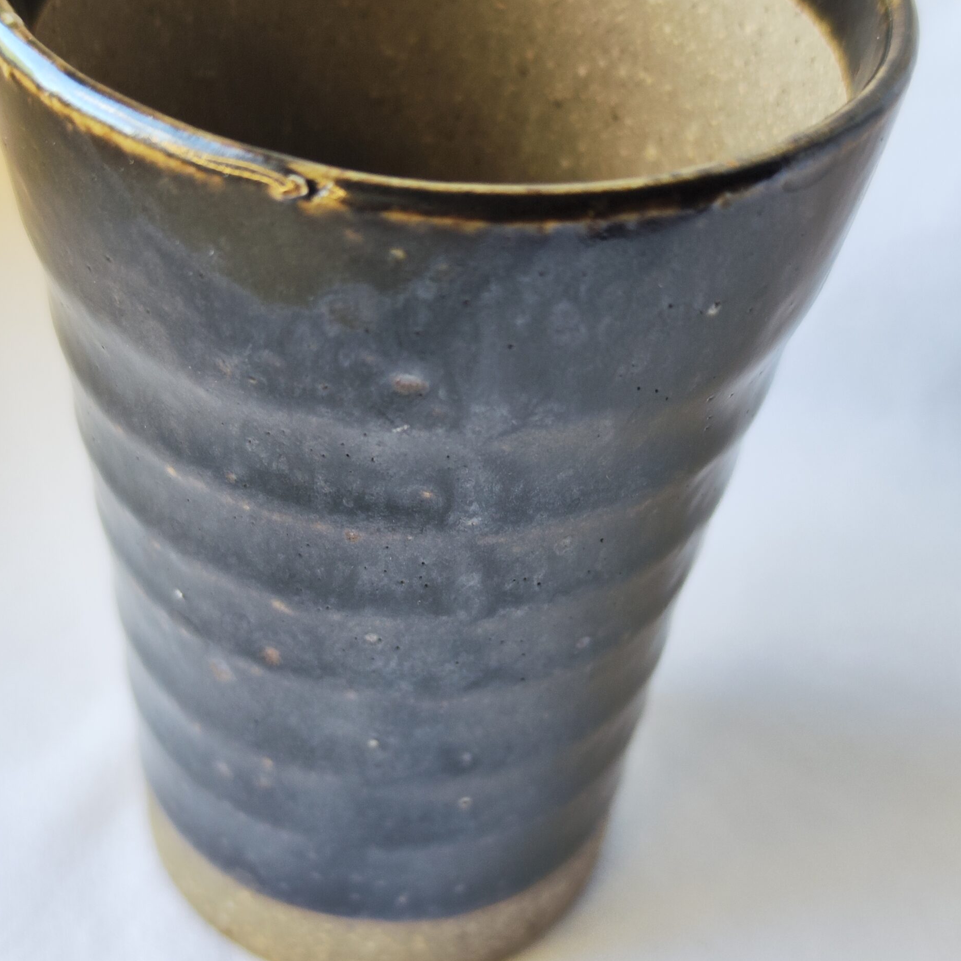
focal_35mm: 28
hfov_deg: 57.3
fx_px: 879
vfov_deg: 57.2
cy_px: 520
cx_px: 466
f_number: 1.69
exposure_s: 1/100
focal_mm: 7.01
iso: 259
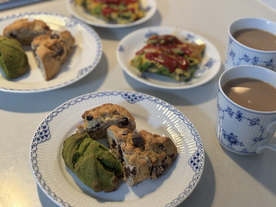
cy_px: 104
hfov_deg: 36.8
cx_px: 138
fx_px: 415
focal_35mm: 52
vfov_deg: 28.0
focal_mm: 5.96
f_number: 1.6
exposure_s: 1/40
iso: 160
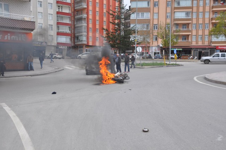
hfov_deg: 49.6
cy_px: 75
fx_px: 245
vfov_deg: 34.1
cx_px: 113
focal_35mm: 39
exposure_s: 1/250
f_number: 8
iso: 200
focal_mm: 26
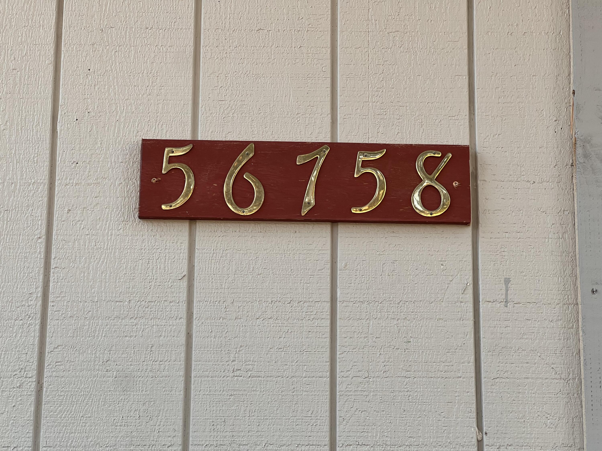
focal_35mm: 77
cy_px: 226
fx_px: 1339
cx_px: 301
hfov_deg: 25.3
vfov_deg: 19.1
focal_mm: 9
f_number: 2.8
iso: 64
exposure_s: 1/99
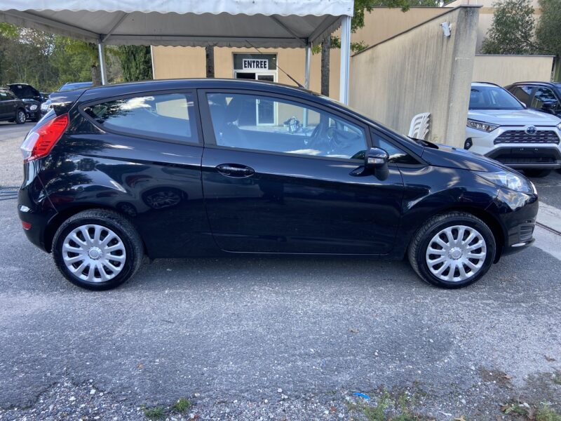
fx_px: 421
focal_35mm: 26
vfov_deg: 53.1
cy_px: 210
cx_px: 280
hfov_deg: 67.3
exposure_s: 1/181
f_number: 1.8
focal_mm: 4.25
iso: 32
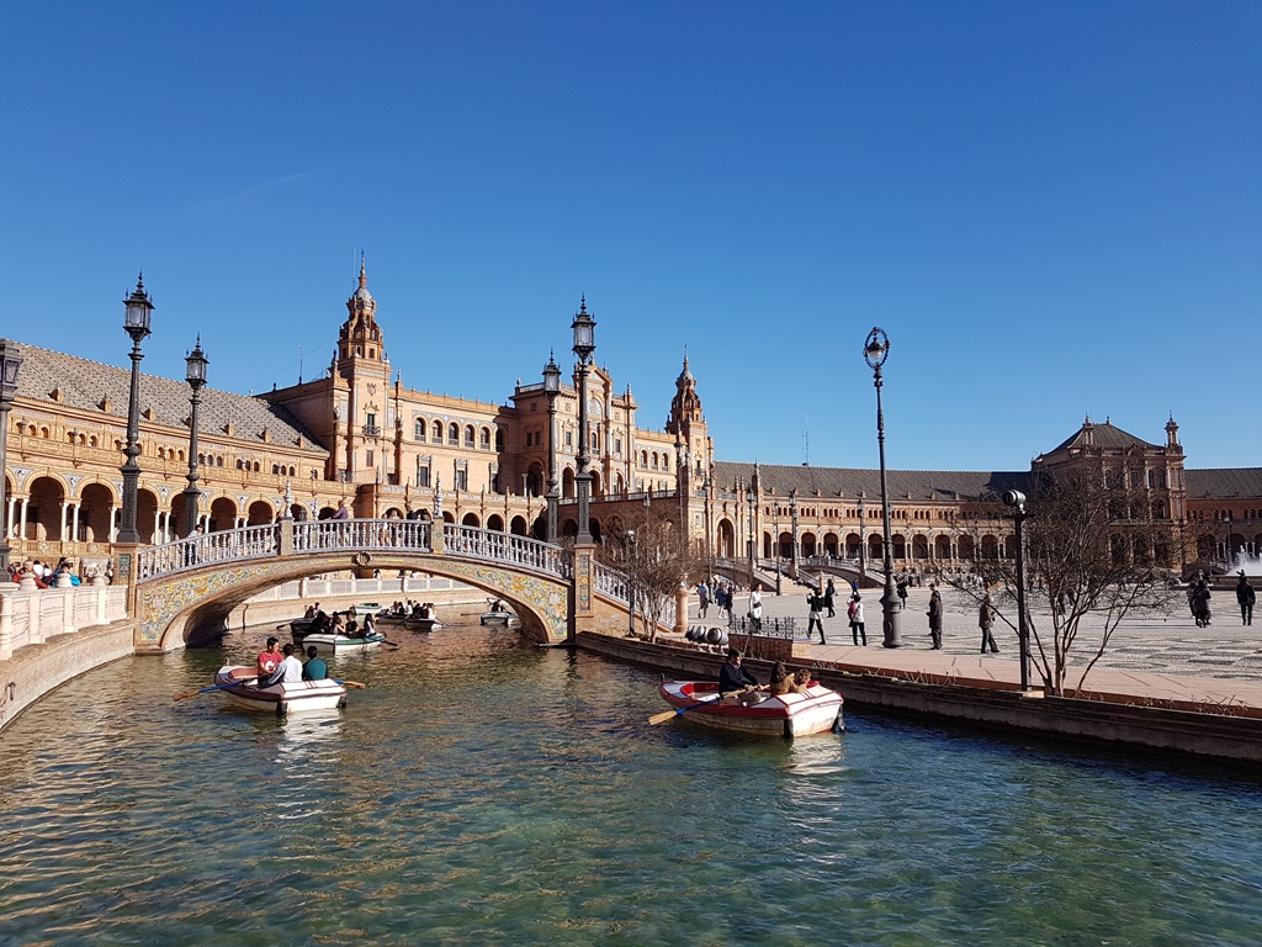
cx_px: 631
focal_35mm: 26
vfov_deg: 53.1
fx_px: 948
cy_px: 474
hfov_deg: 67.3
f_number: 1.7
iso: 40
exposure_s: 1/2096
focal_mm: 4.2
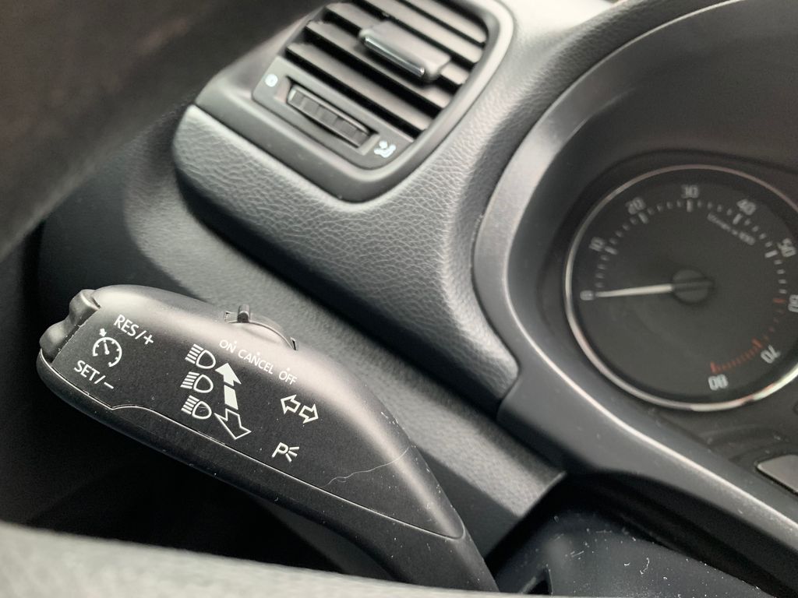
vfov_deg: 53.1
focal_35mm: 26
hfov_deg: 67.3
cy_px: 299
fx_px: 599
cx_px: 399
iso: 400
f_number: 1.8
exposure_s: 1/39
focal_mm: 4.25
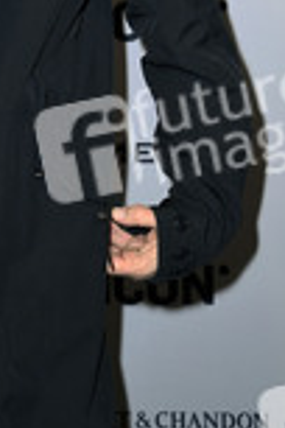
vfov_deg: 12.0
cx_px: -75
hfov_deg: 8.0
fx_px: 2019
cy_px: -3
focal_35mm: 170
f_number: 5.6
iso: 1600
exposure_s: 1/250
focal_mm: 65
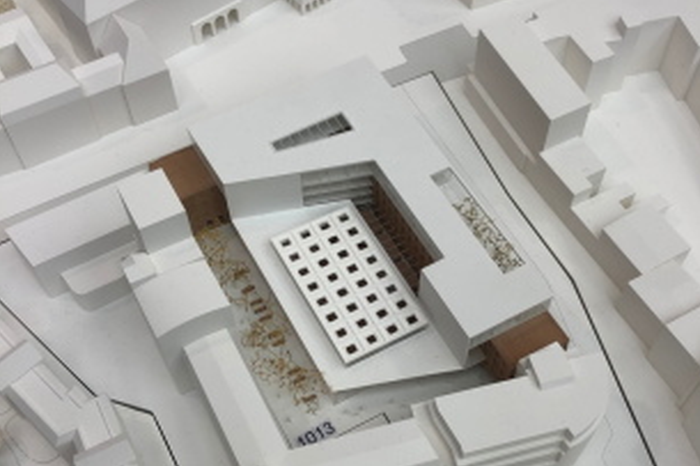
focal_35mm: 43
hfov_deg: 45.4
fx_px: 836
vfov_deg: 30.9
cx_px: 386
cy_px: 305
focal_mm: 3.99
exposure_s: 1/100
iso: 20
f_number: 1.8
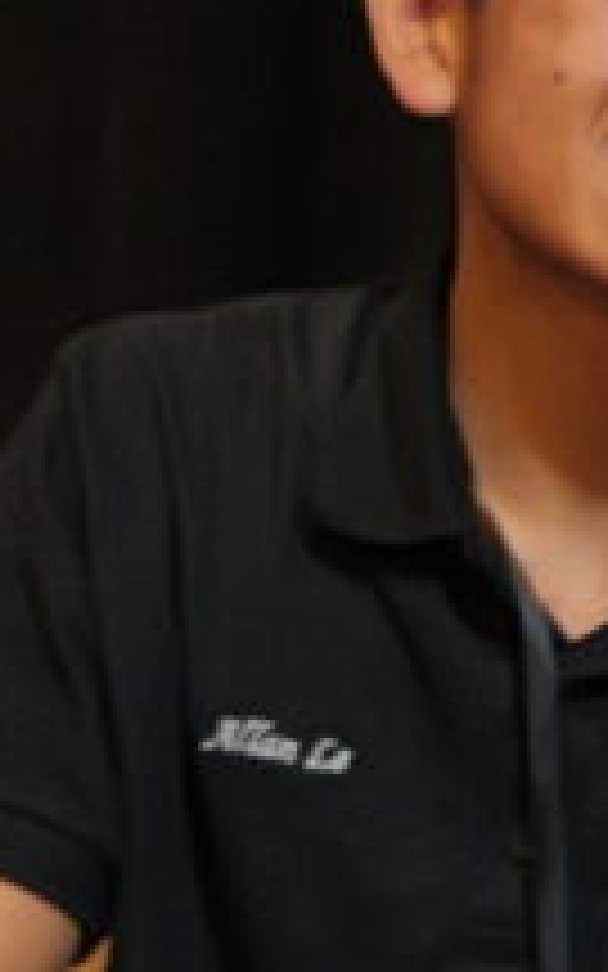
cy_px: -245
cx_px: 4589
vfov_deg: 4.0
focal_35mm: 520
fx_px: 13786
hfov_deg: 2.3
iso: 1600
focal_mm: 43
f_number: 2.8
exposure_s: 1/125
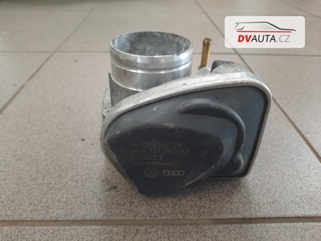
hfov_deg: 69.4
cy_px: 120
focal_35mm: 25
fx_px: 232
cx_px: 160
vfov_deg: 54.9
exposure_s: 1/60
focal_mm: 4.6
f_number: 2
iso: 200
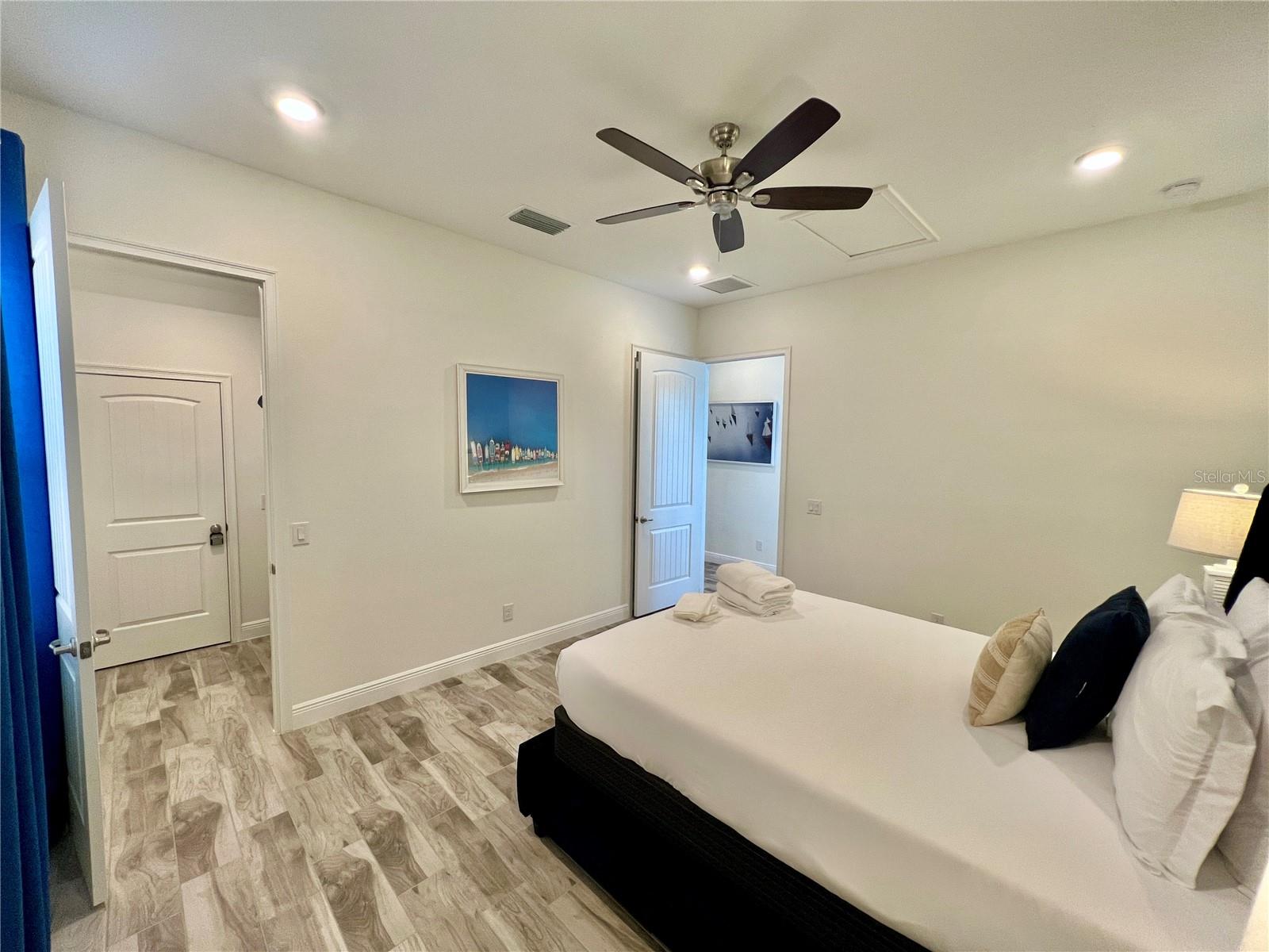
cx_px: 634
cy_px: 476
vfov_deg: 89.9
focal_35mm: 13
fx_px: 477
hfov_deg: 106.2
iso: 160
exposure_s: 1/120
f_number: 1.8
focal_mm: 1.57
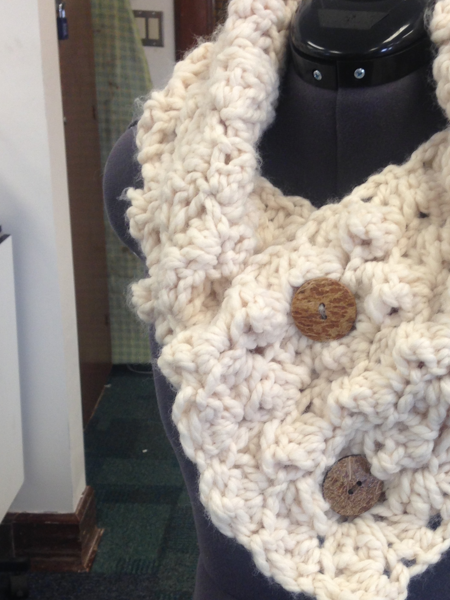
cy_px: 392
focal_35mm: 58
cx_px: 321
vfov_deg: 33.0
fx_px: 1005
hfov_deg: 25.0
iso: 50
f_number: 2.4
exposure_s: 1/30
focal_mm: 4.12
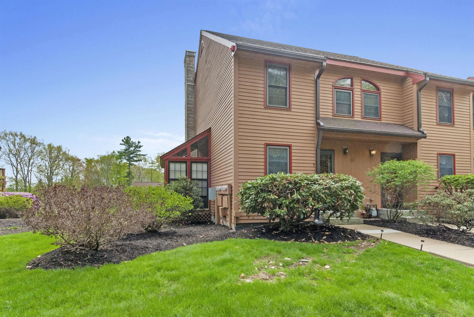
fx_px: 237
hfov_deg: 89.9
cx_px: 237
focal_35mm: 18
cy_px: 158
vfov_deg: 67.5
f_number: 13
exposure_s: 1/250
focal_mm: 12
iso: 200
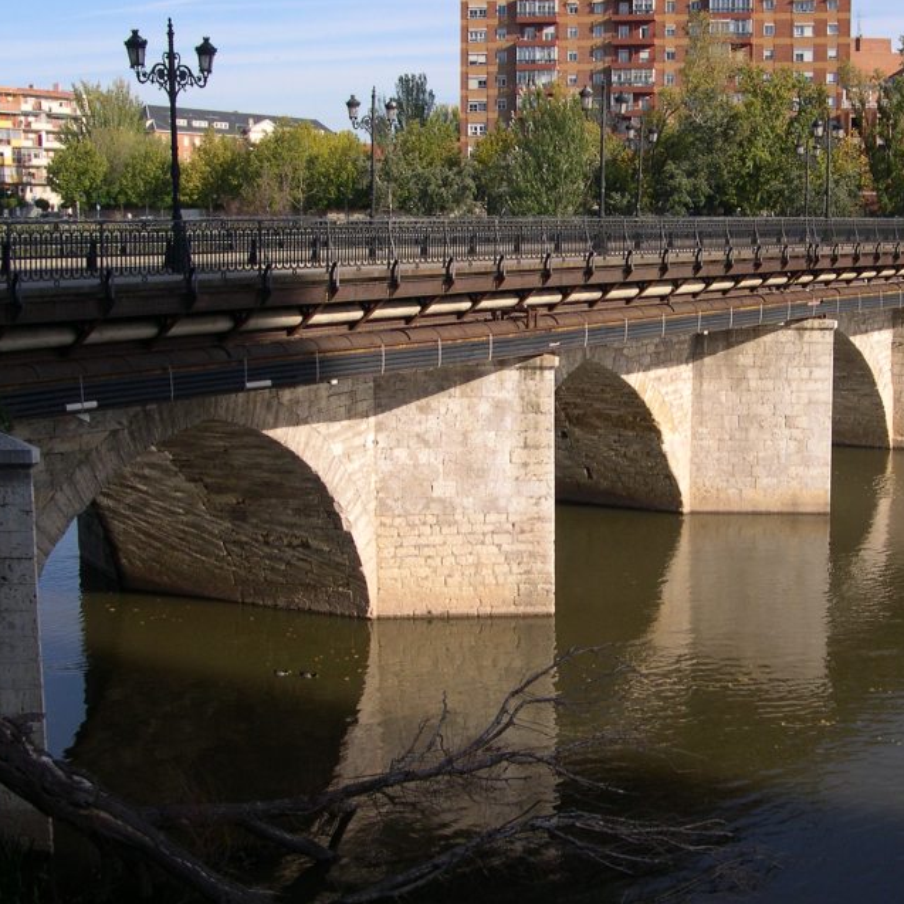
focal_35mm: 54
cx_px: 646
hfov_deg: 31.2
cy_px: 429
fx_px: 1595
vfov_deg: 31.6
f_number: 7.6
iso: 100
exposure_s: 1/164
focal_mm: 8
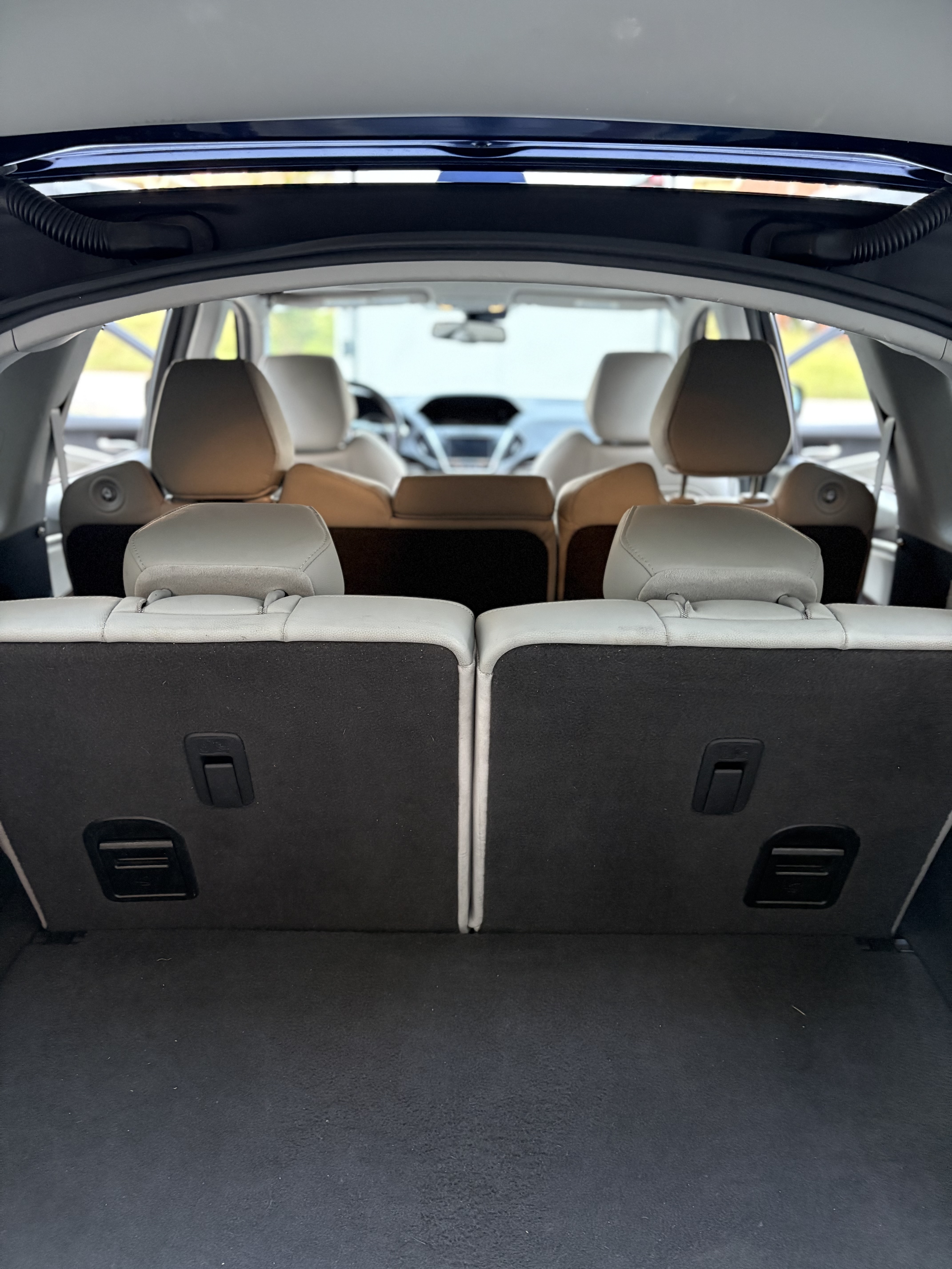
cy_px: 634
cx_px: 476
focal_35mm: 26
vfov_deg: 67.3
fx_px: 953
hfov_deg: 53.1
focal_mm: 5.96
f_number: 1.6
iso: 500
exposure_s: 1/40
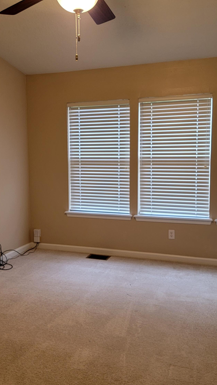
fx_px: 358
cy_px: 193
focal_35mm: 35
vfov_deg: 56.6
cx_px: 94
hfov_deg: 33.7
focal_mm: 6.7
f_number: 1.8
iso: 200
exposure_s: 1/59
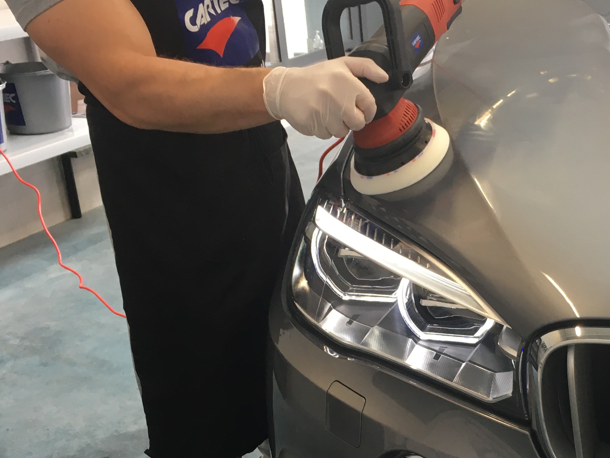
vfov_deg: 25.7
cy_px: 352
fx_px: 987
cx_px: 483
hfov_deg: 33.4
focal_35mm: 56
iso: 32
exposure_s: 1/33
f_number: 2.2
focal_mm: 4.15
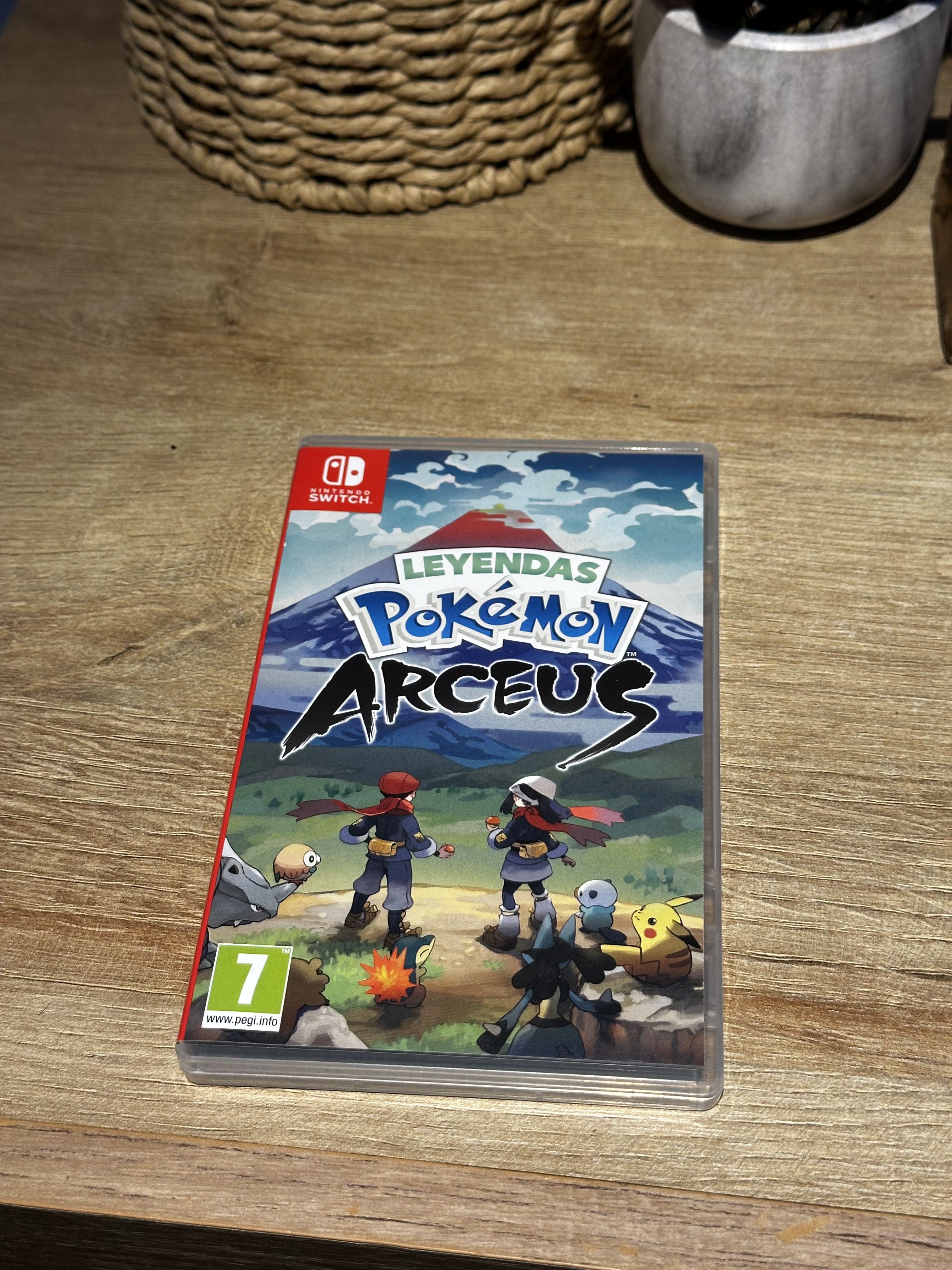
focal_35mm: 48
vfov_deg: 39.7
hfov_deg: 30.3
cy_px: 635
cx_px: 476
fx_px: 1760
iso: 100
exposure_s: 1/59
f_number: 1.78
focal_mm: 6.86
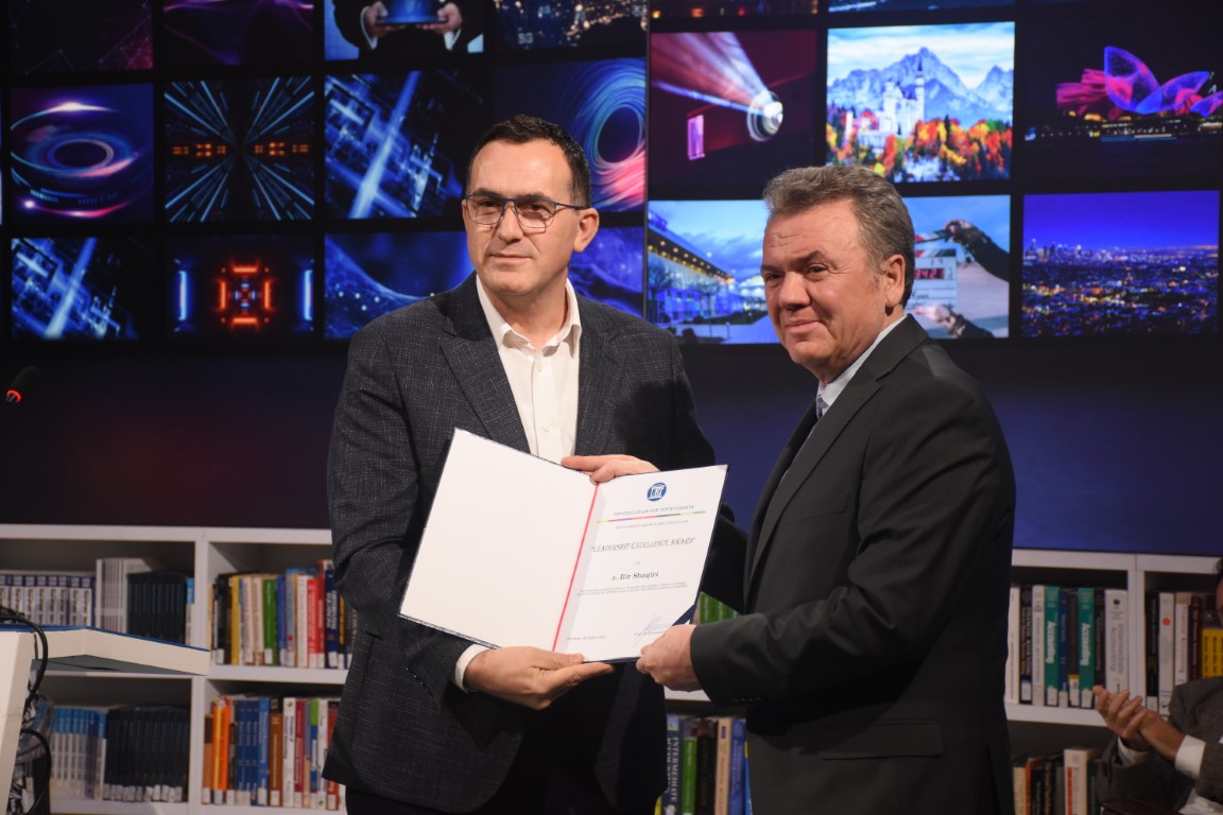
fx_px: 2853
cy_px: 408
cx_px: 612
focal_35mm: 84
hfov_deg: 24.2
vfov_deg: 16.3
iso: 1000
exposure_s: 1/200
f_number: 4.8
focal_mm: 56
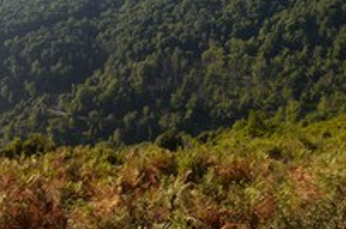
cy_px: 62
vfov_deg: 26.6
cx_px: 53
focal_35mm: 50
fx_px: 480
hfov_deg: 37.7
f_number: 10
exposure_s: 1/200
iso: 200
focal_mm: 24
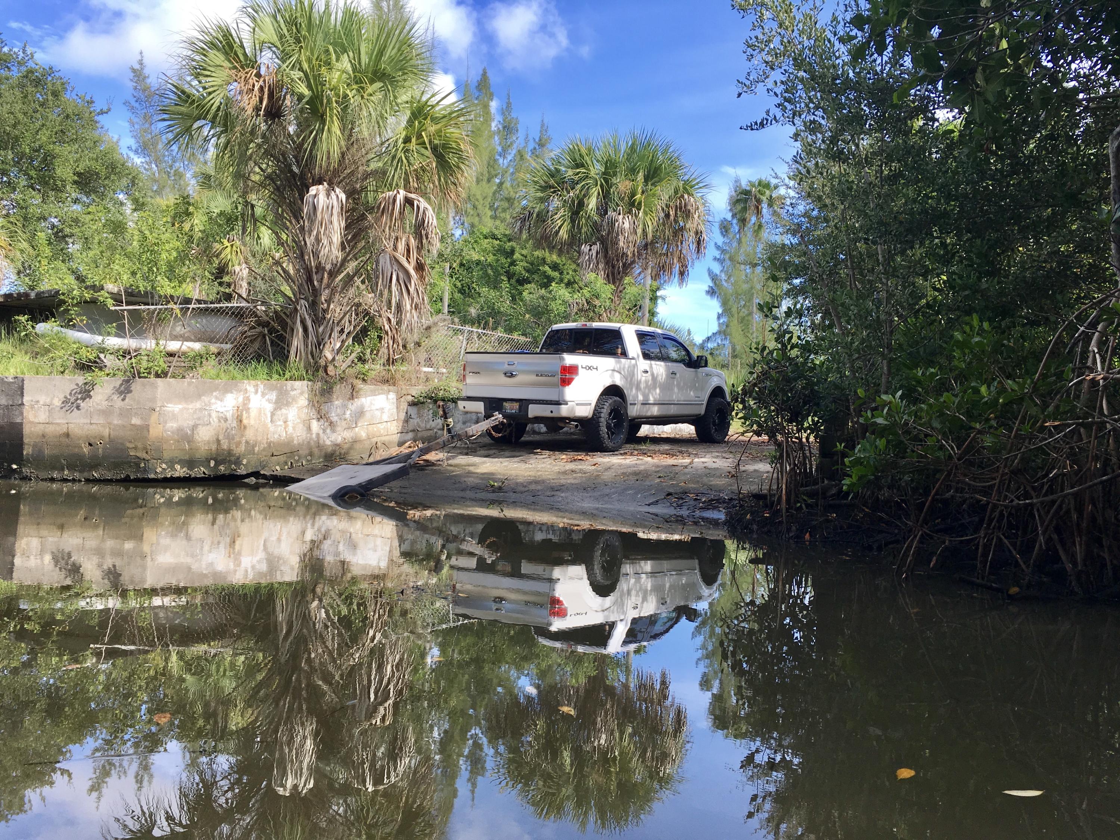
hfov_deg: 61.7
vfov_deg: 48.2
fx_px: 938
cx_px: 560
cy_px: 420
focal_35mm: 29
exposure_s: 1/565
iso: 25
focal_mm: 4.15
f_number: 2.2
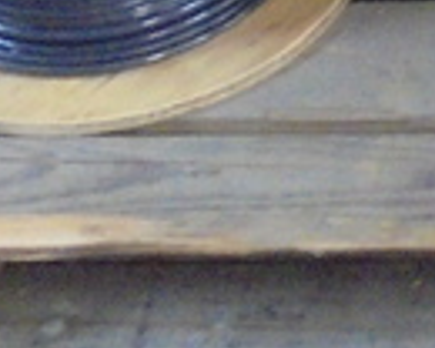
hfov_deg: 11.8
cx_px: 765
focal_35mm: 151
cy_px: -545
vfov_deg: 9.0
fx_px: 1944
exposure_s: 1/6
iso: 800
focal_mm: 4.6
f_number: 3.5
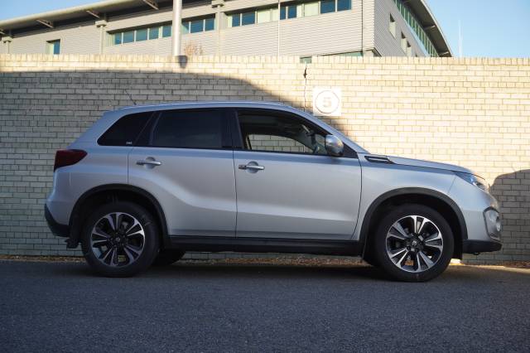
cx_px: 265
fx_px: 574
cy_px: 176
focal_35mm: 39
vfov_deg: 34.2
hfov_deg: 49.6
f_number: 4.5
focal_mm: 26
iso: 100
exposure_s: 1/90
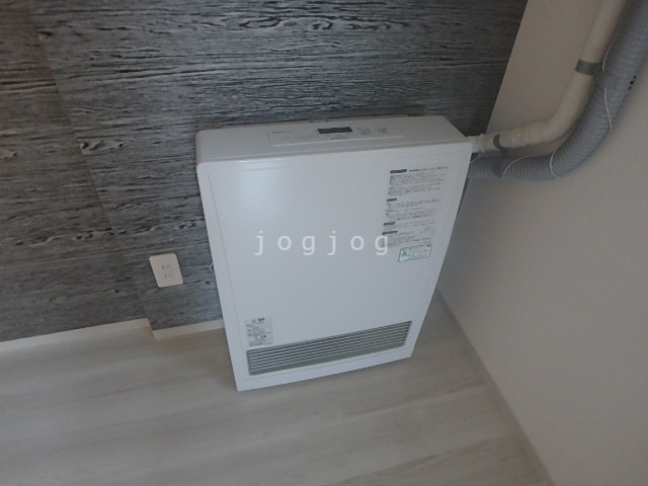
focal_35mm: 21
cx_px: 324
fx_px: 393
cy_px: 243
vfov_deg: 63.4
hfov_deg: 79.0
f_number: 3.5
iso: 640
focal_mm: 3.7
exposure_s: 1/30
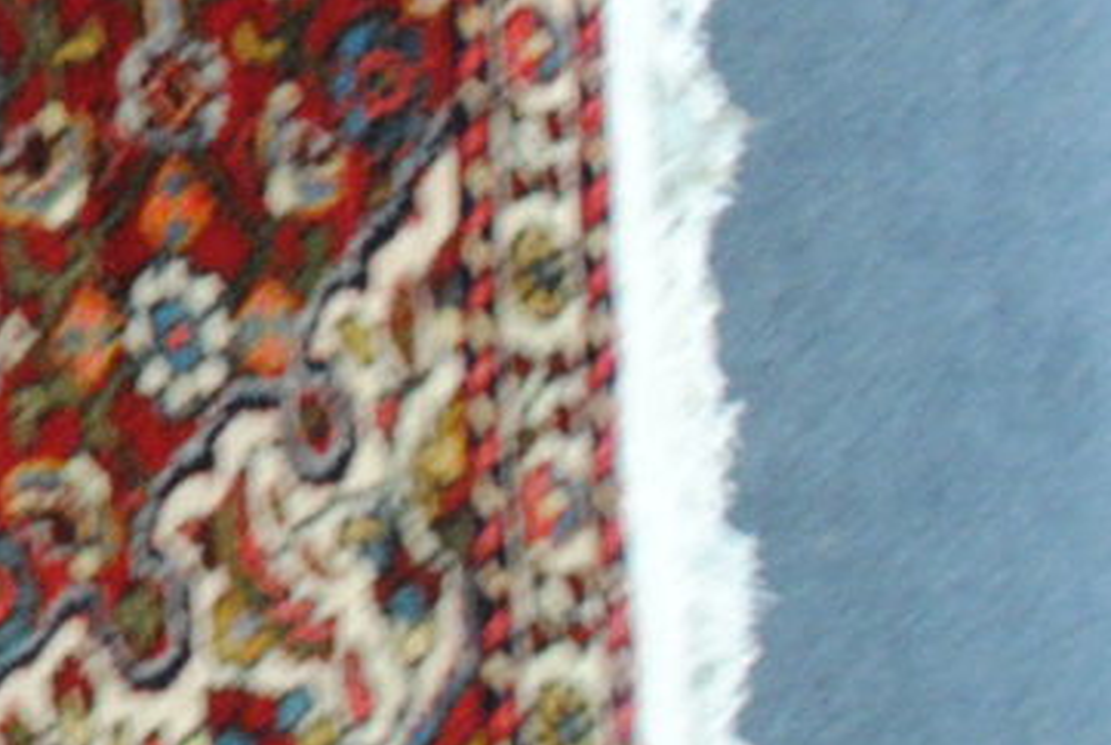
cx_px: -1708
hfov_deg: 8.8
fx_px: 6460
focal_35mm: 209
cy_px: -203
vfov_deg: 6.5
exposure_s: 1/30
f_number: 4.2
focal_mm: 26
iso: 800
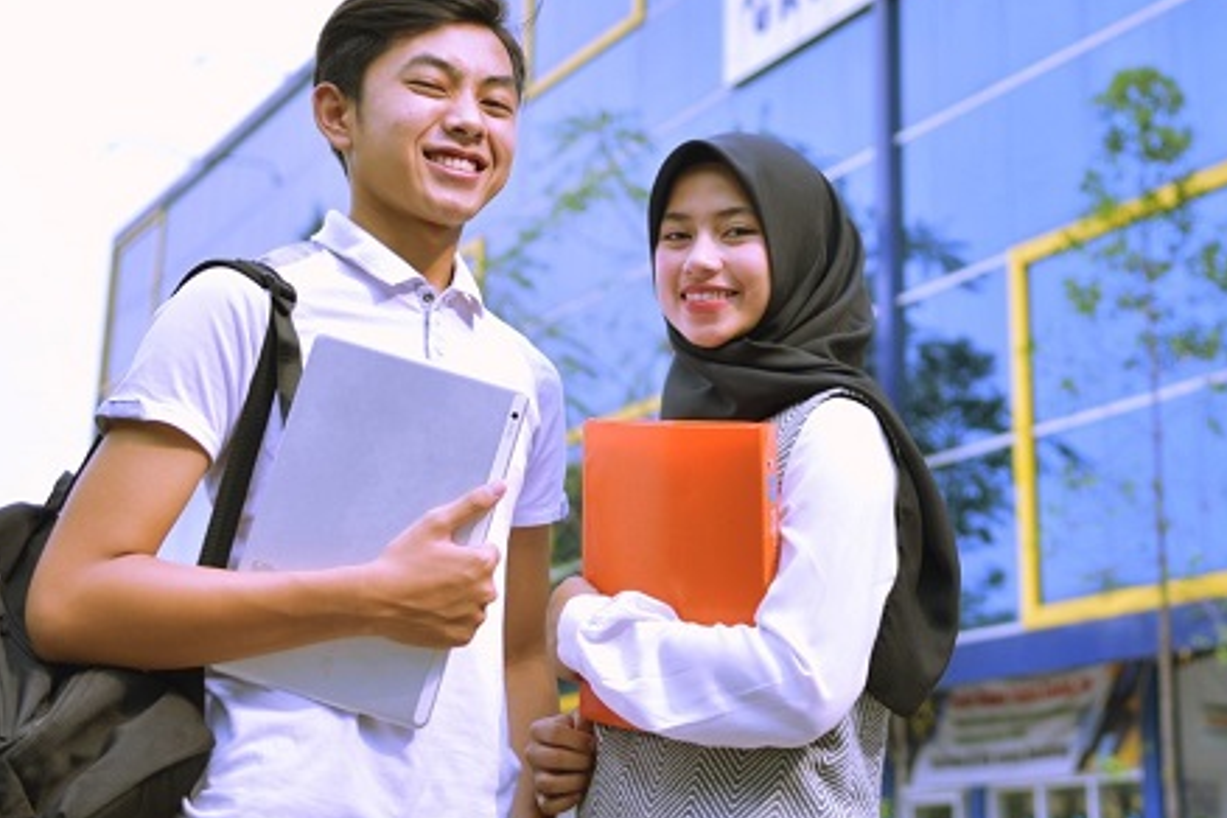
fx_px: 2181
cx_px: 826
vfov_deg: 21.0
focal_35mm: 64
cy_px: 174
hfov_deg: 31.2
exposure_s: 1/2000
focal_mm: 35
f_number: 2.5
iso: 200
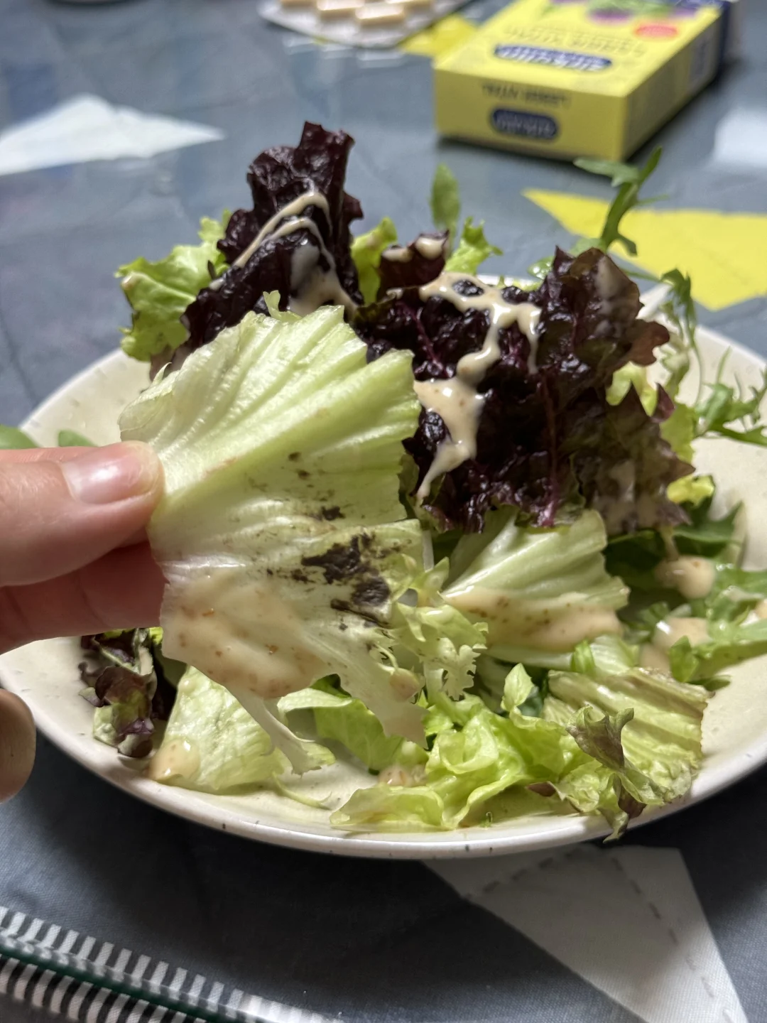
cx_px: 384
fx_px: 1418
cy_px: 512
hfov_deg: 30.3
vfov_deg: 39.7
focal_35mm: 48
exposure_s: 1/50
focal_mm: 6.76
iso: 160
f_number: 1.78
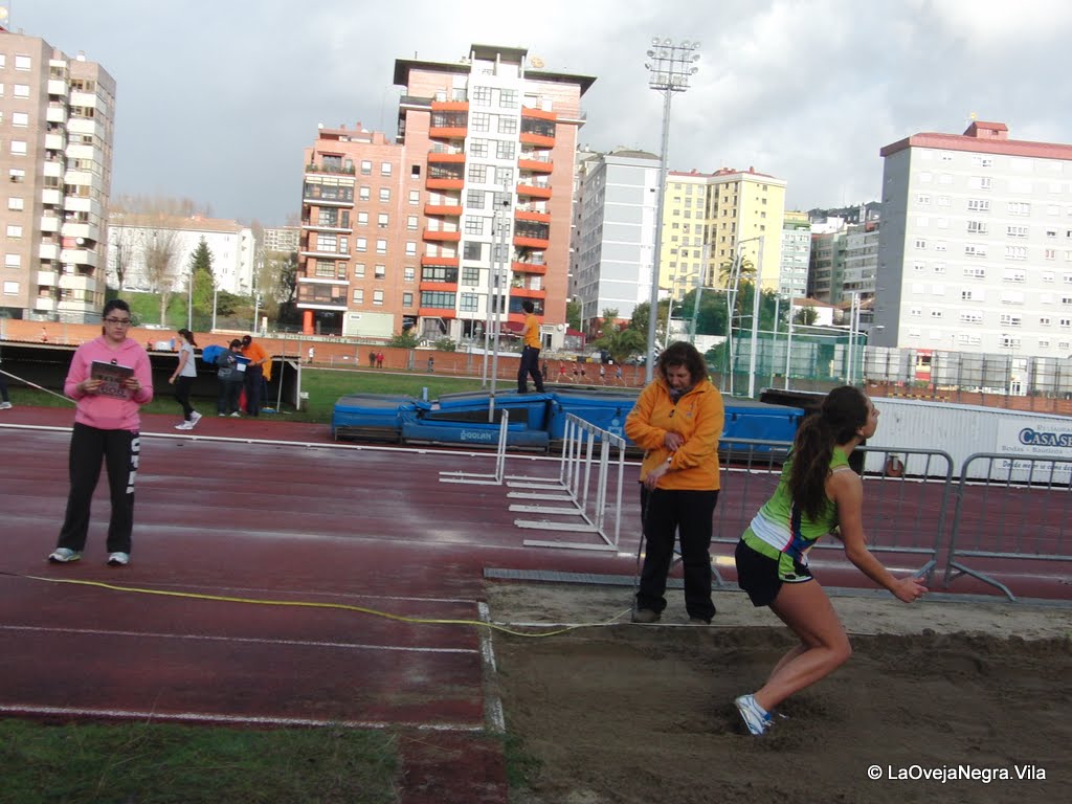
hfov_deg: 45.8
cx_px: 536
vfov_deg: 35.1
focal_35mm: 41
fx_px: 1270
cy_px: 402
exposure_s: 1/640
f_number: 3.9
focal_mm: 7.2
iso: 100
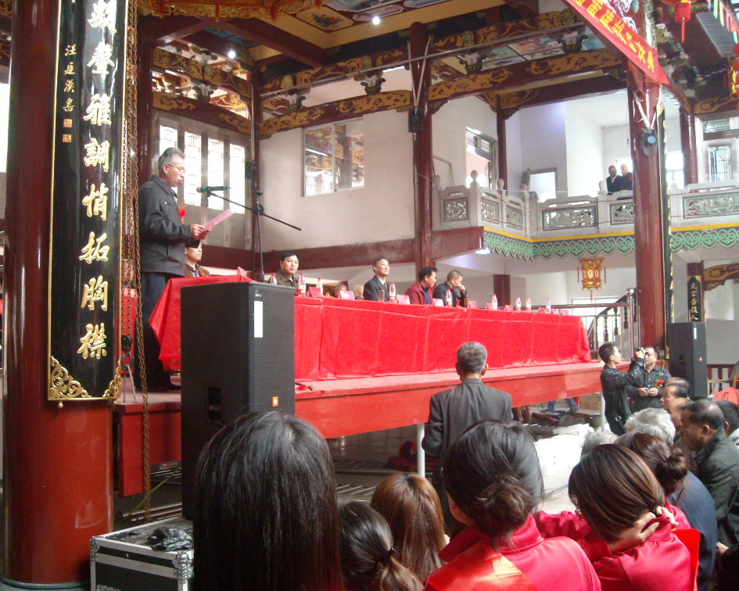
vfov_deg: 40.1
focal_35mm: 37
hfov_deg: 49.0
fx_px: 809
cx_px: 341
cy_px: 296
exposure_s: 1/54
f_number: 2.8
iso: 400
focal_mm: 5.7
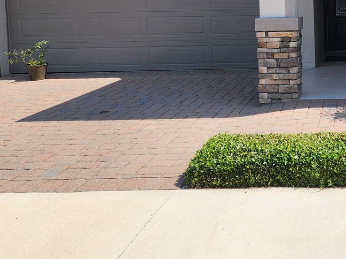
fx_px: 500
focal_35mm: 50
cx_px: 339
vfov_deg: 28.4
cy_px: 46
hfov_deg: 34.9
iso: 20
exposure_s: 1/1723
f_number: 1.8
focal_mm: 5.4
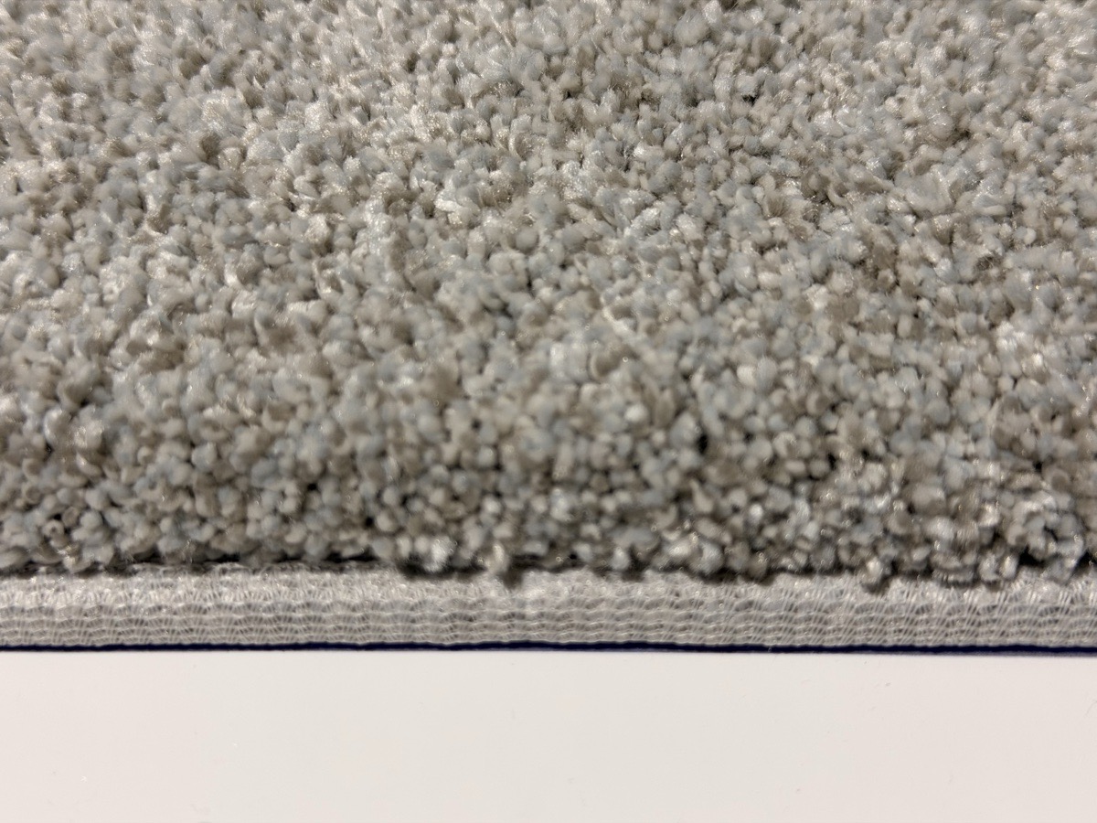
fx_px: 1521
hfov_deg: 39.7
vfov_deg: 30.3
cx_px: 548
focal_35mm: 48
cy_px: 412
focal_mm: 6.76
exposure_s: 1/60
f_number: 1.78
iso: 100
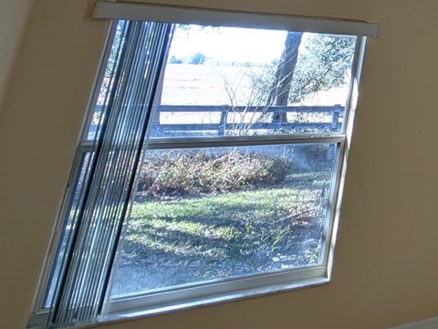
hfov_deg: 30.1
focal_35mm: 40
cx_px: 637
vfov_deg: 30.1
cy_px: -75
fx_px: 506
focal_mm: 2.23
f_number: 1.95
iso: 135
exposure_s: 1/213
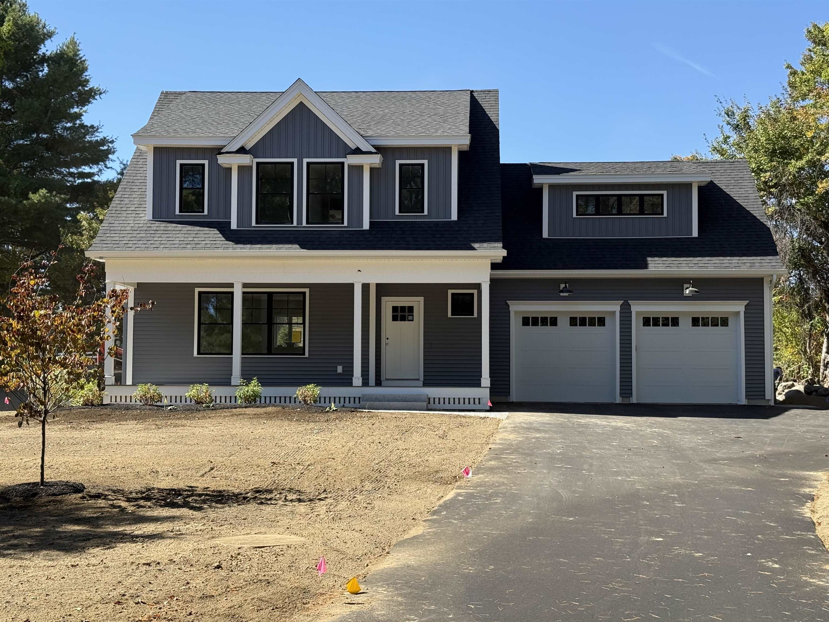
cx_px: 414
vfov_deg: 30.3
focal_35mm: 48
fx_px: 1150
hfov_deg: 39.7
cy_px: 311
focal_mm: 6.76
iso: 80
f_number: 1.78
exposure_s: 1/2342
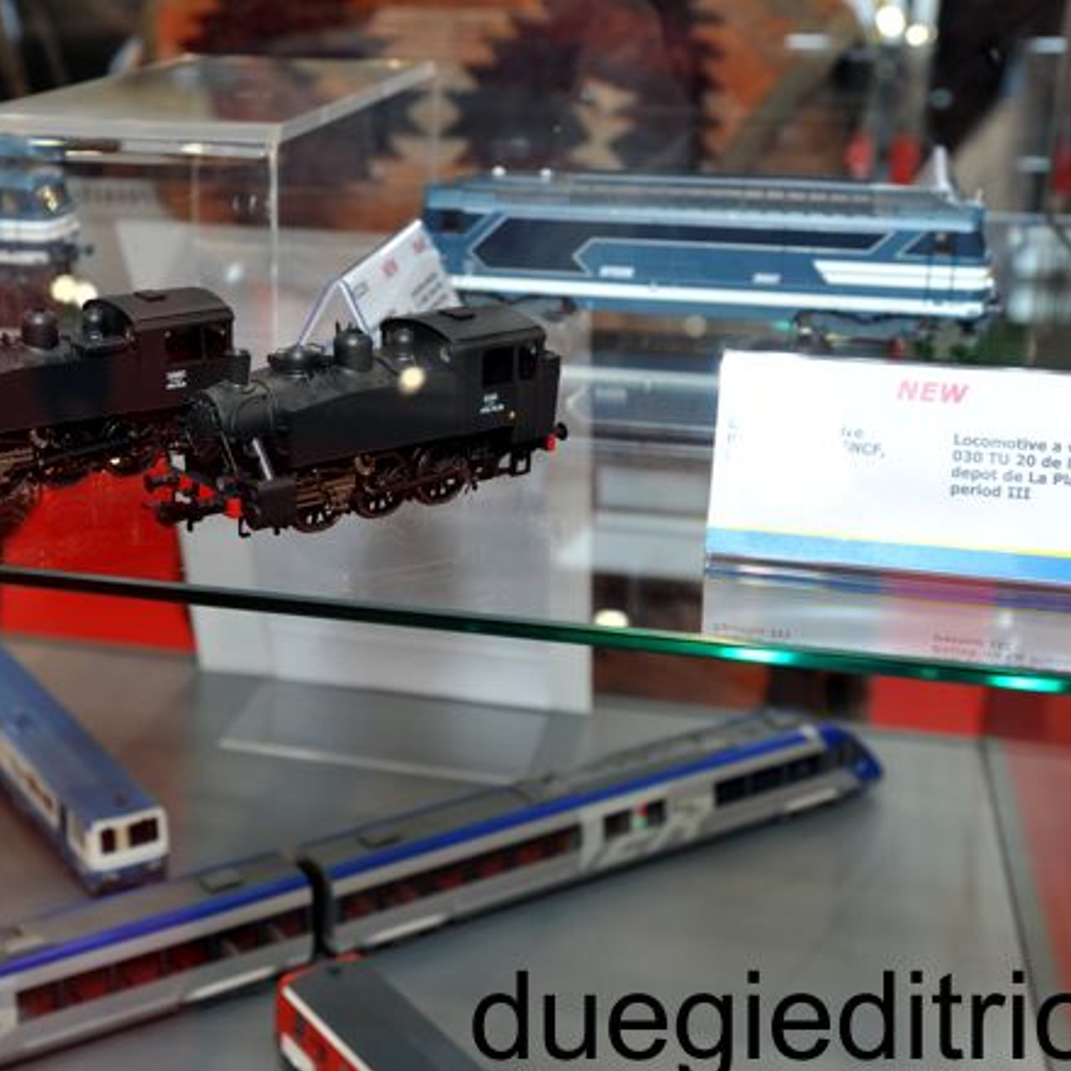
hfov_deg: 31.2
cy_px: 453
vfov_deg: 31.6
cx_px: 297
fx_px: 1890
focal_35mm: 54
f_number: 8
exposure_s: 1/80
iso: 800
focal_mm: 35
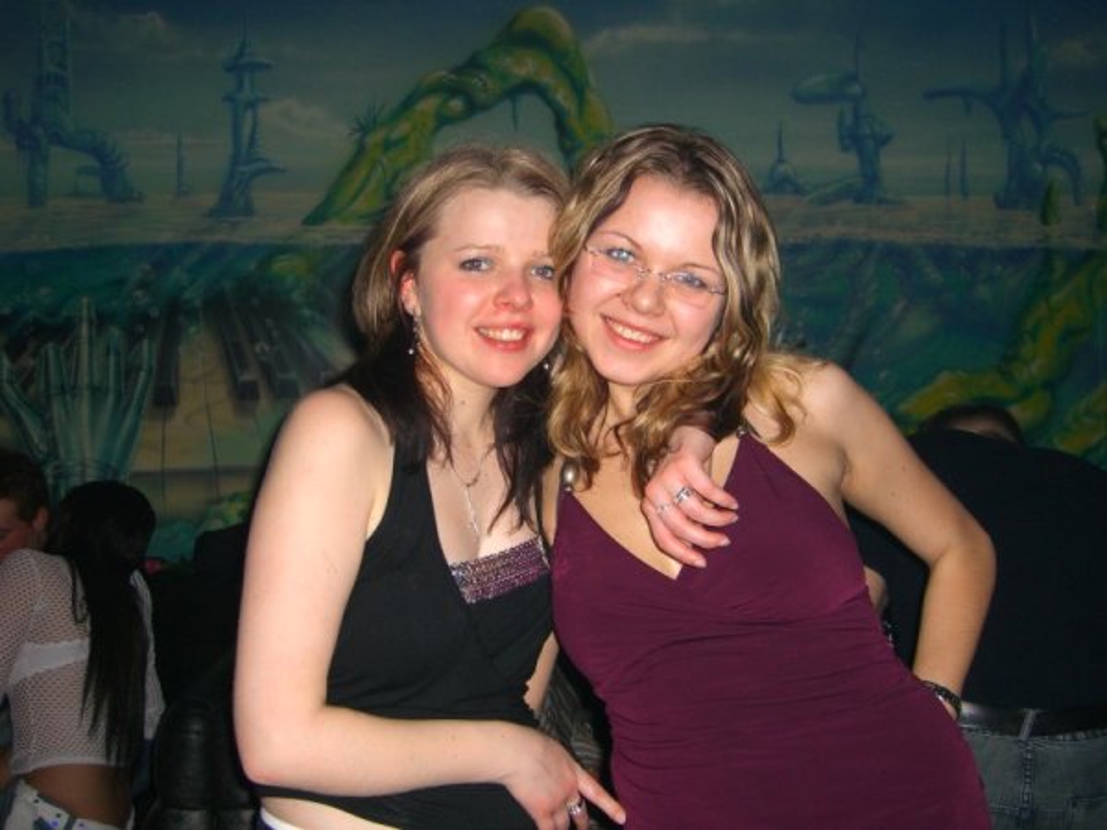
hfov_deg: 49.0
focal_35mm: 38
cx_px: 554
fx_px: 1215
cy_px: 415
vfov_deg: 37.7
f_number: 2.8
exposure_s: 1/60
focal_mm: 7.9
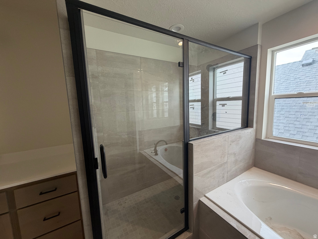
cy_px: 120
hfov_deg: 102.1
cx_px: 159
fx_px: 129
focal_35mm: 14
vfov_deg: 85.7
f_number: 2.2
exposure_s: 1/120
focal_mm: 2.22
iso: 200
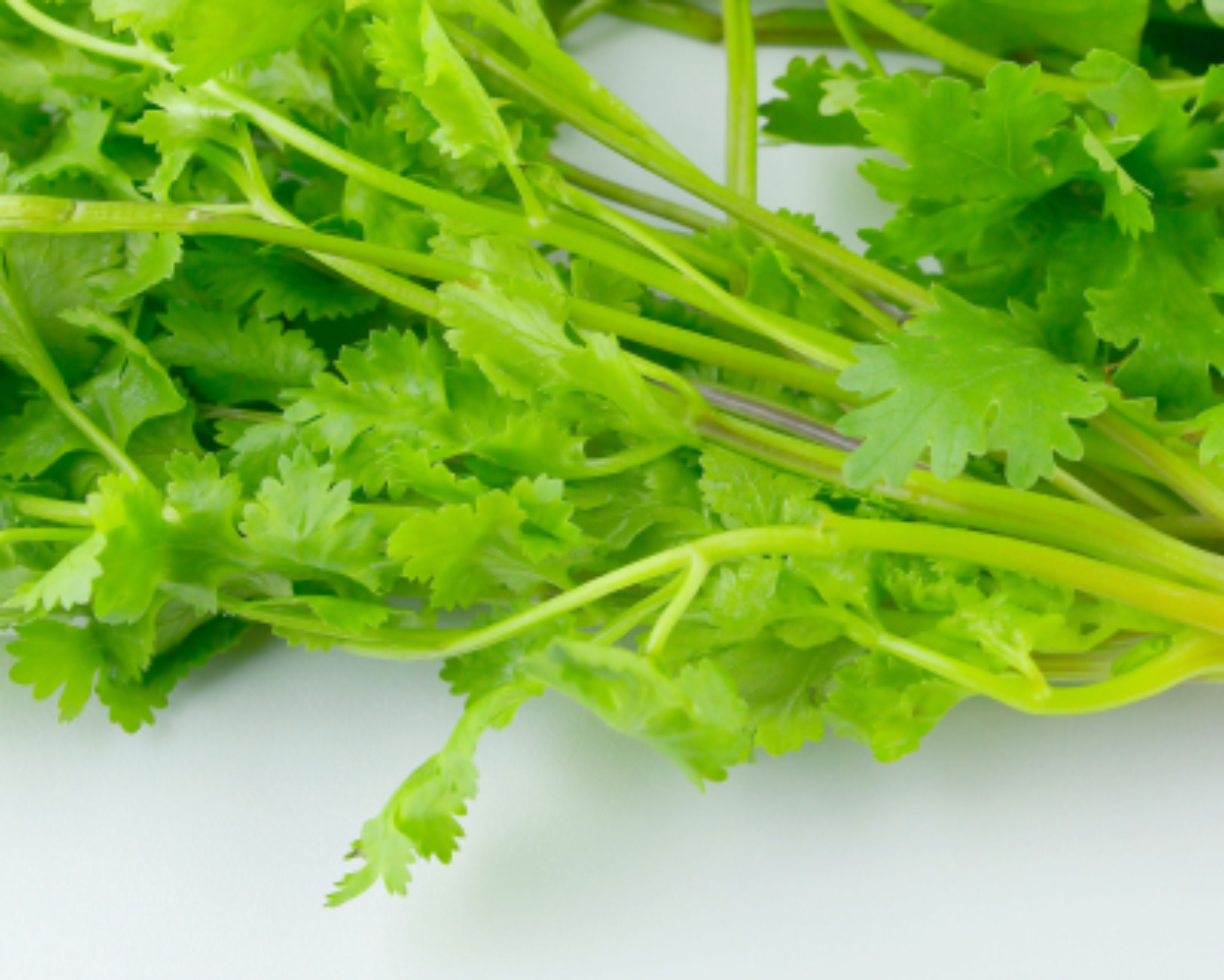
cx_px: 827
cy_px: 194
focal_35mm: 91
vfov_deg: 16.8
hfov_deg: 20.9
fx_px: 3297
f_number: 9
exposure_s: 1/125
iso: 320
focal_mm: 38
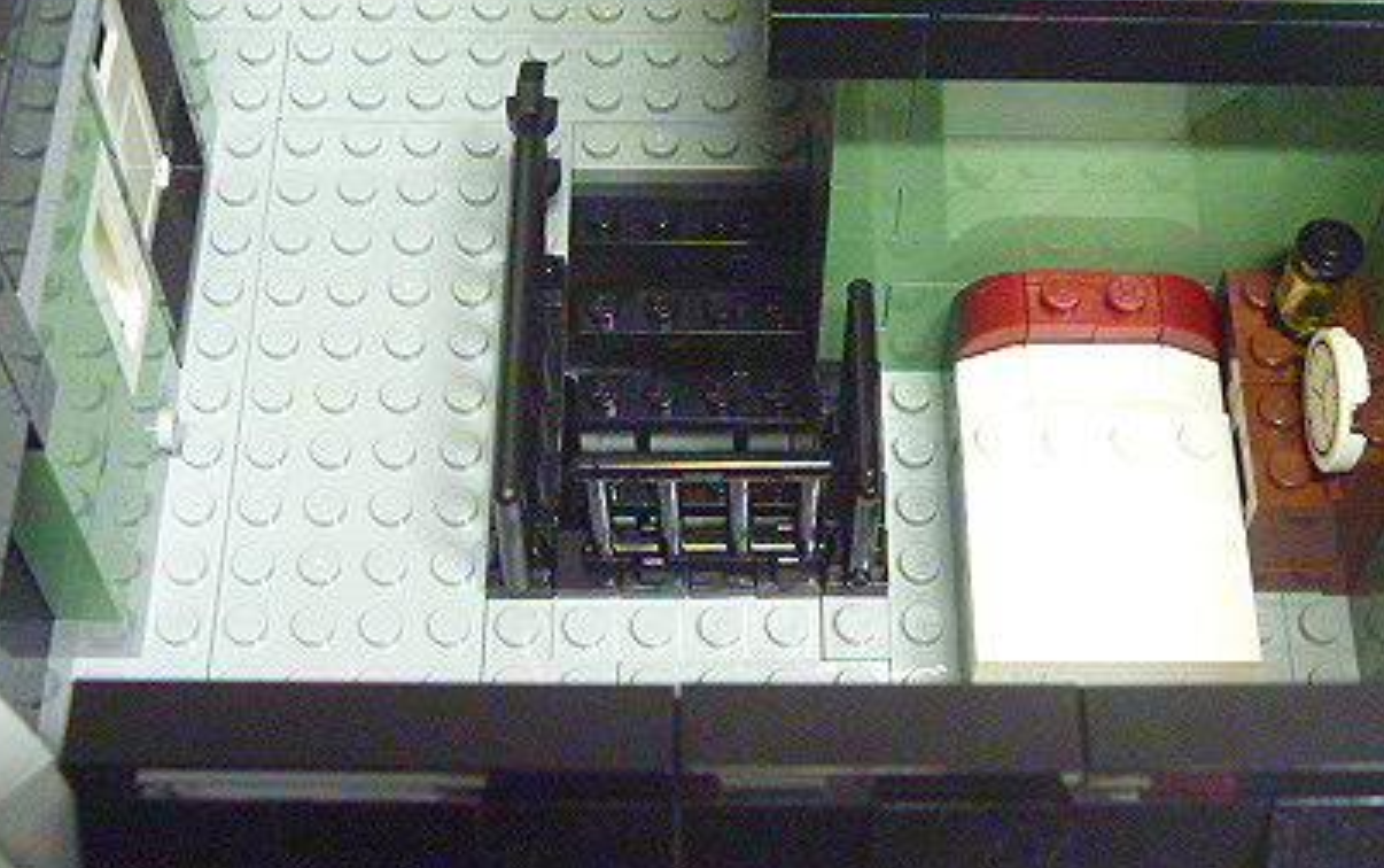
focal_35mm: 59
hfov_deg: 34.5
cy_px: 386
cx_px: 782
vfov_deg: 22.0
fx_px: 2227
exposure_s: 1/10
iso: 800
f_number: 3.5
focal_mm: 6.3
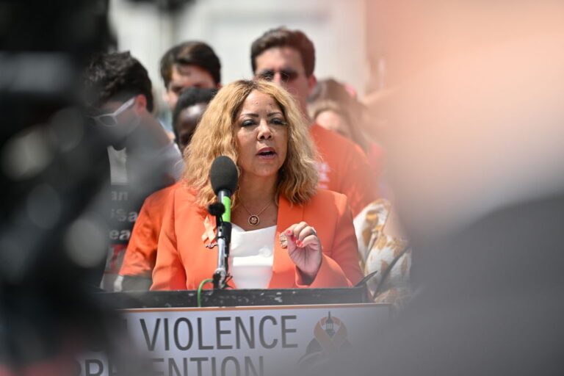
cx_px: 282
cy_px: 188
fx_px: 2976
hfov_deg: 10.8
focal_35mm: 190
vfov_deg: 7.2
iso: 400
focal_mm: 190
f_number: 2.8
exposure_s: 1/8000
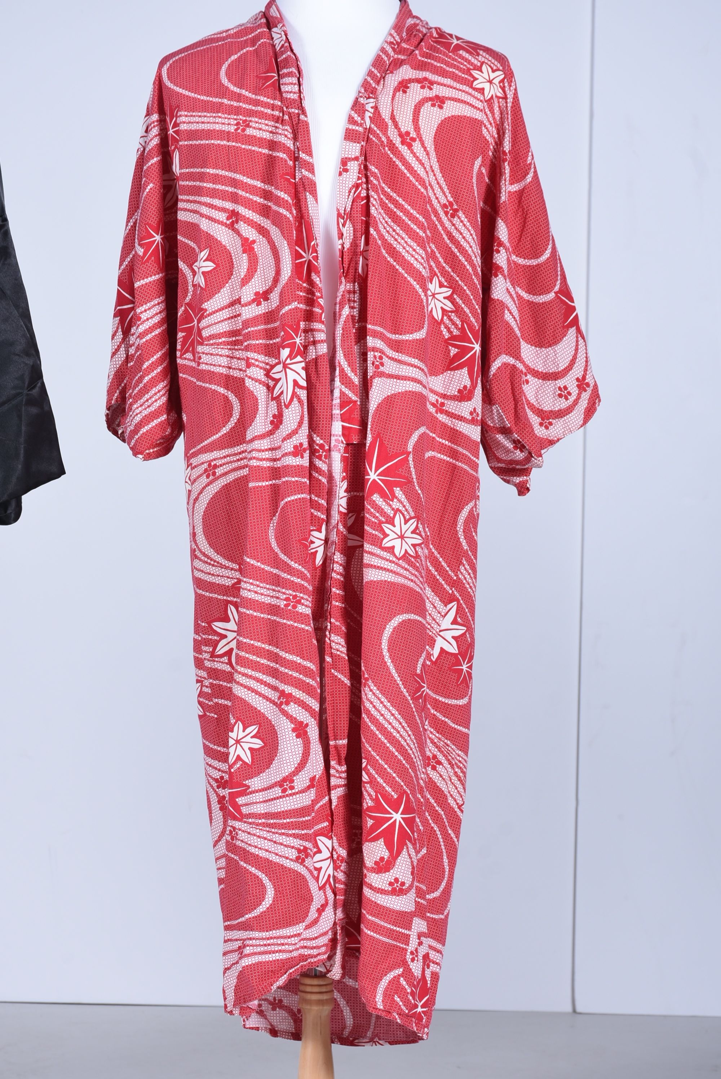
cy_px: 540
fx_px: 2789
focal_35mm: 93
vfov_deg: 21.9
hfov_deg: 14.7
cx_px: 360
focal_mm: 62
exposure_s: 1/80
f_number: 10
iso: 100
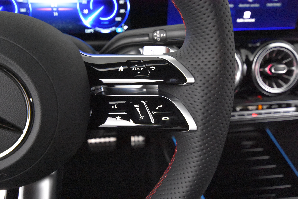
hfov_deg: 61.9
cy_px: 100
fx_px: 249
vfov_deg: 43.7
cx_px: 149
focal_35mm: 30
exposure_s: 1/50
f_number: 5.6
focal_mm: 20
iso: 12800
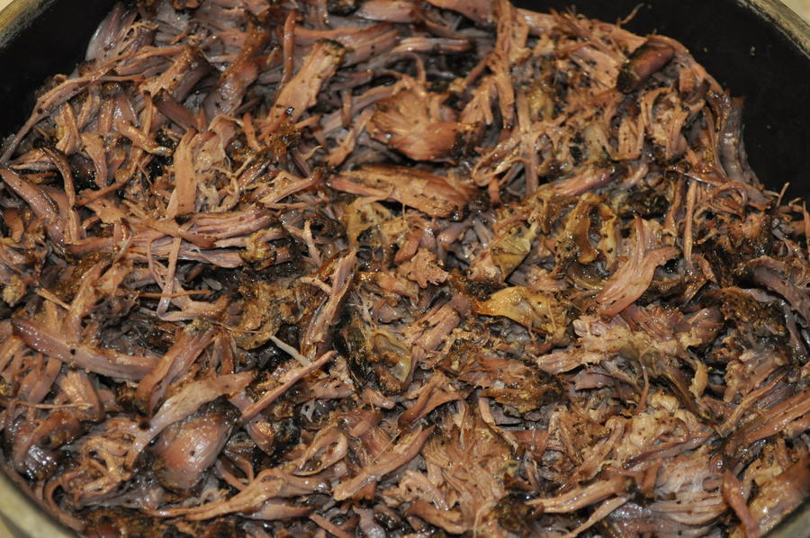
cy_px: 269
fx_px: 1483
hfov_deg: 30.5
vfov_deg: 20.6
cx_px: 405
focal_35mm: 66
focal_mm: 44
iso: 800
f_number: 5.3
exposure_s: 1/60
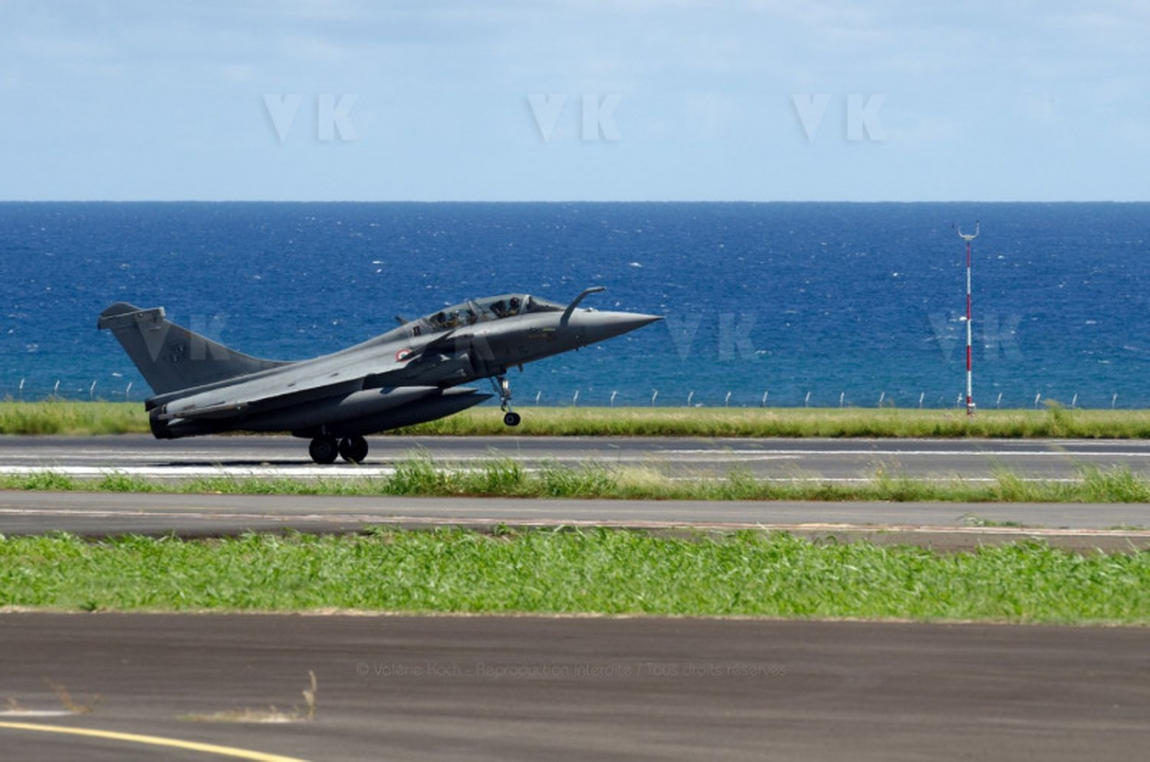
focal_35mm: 300
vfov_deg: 4.6
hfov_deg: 6.9
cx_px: 575
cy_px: 381
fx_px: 9564
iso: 400
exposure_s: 1/2000
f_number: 8
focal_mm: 200
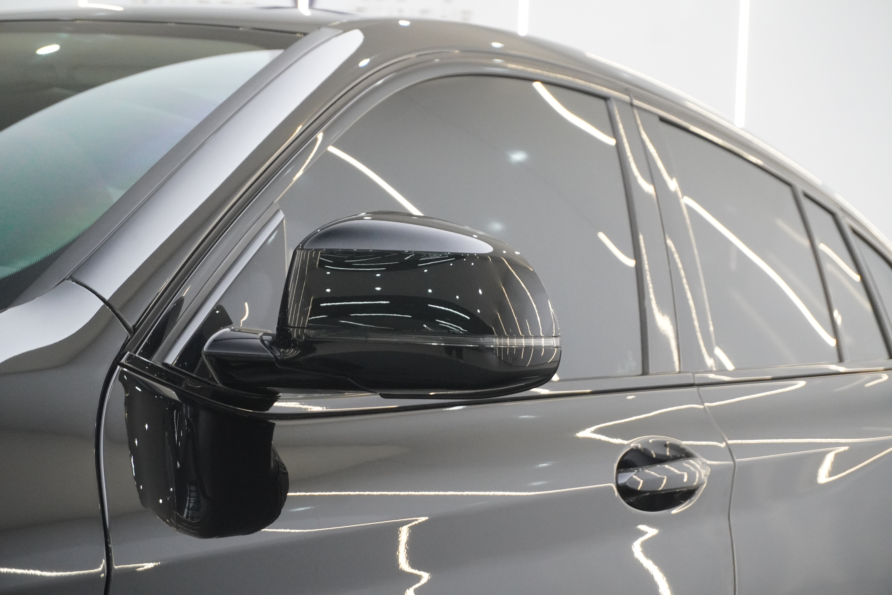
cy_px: 298
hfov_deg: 27.0
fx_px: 1858
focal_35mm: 75
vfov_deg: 18.2
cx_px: 446
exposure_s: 1/80
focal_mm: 50
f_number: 6.3
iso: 3200
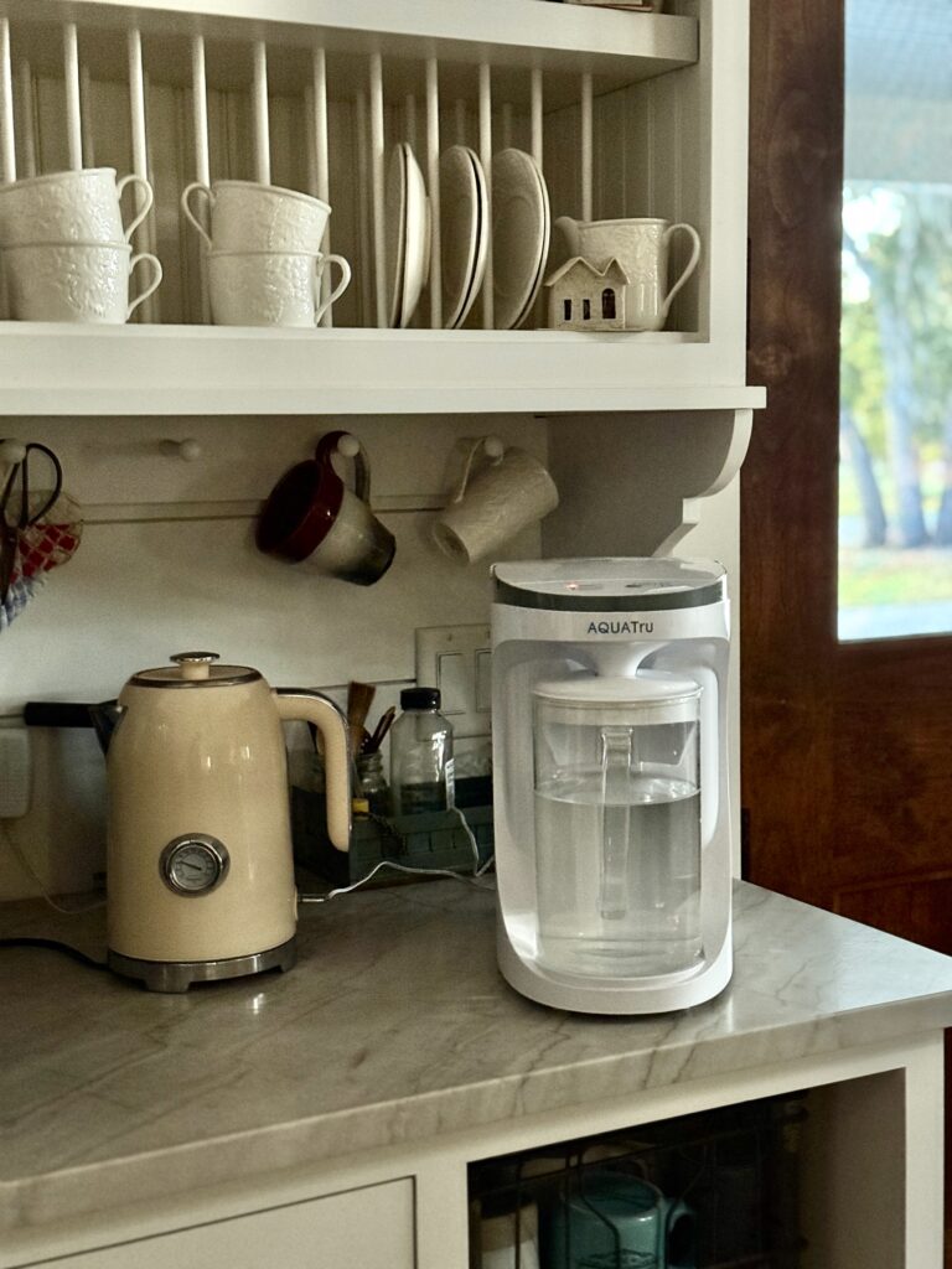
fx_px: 1760
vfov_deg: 39.7
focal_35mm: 48
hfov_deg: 30.3
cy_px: 634
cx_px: 476
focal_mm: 6.76
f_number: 1.78
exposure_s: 1/30
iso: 640
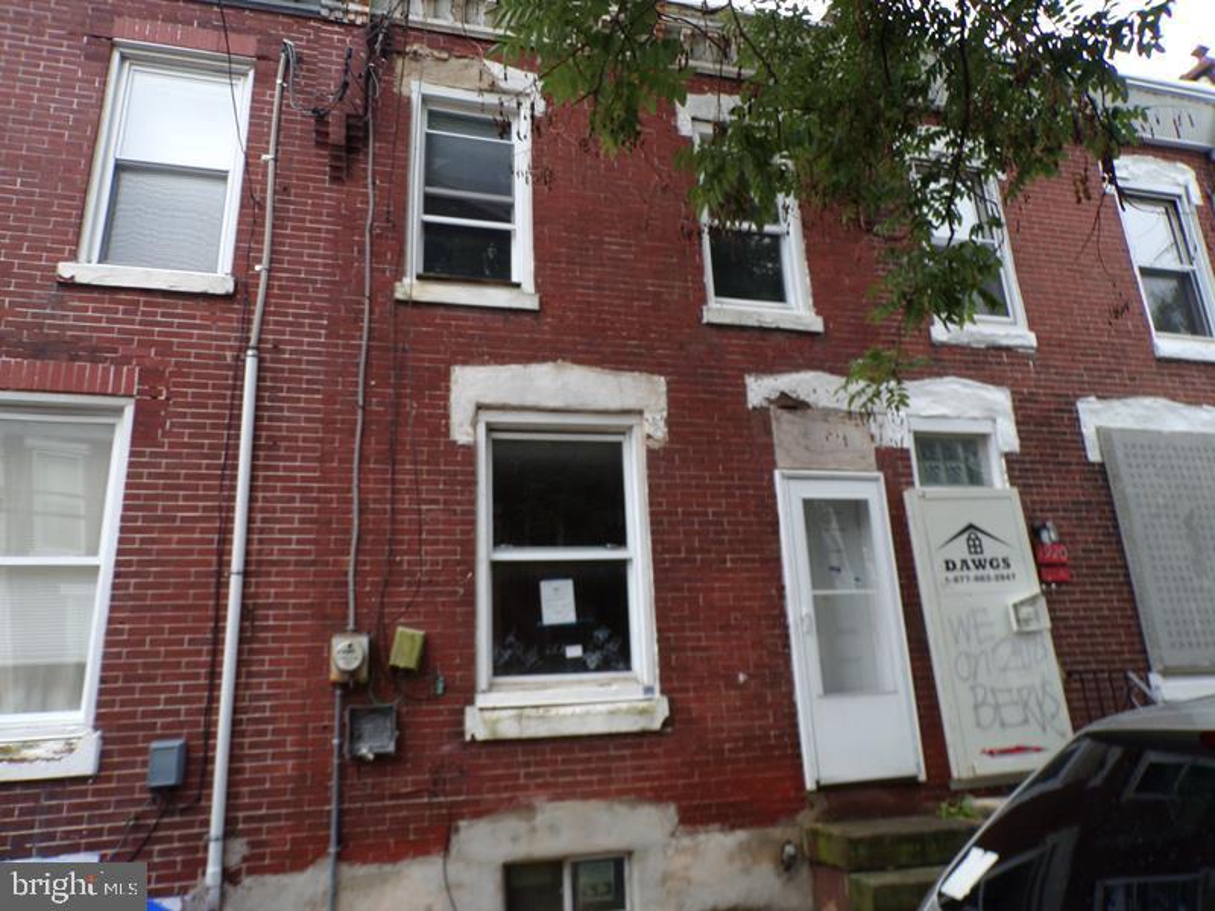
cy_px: 456
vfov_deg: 56.8
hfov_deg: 71.6
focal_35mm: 24
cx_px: 608
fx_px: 842
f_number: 4.4
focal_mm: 4.3
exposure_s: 1/50
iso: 80
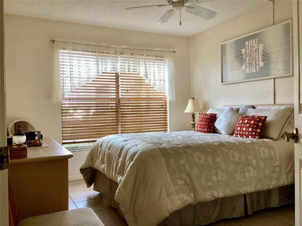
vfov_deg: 45.4
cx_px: 151
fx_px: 270
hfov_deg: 58.4
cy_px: 113
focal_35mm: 31
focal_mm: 3.3
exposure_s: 1/60
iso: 100
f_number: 2.4
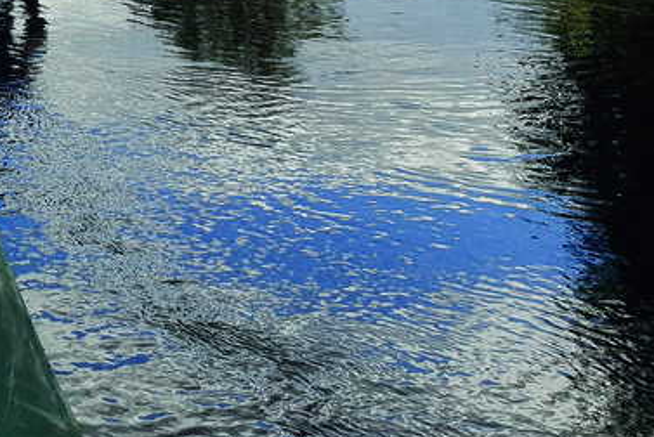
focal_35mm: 86
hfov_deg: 20.5
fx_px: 1563
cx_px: -304
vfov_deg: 14.5
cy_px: -286
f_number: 2.4
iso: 50
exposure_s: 1/1359
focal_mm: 4.3
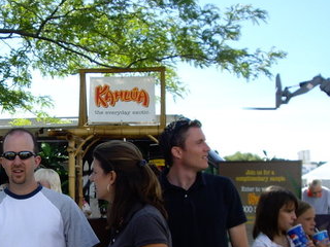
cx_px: 41
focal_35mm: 76
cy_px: 192
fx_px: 725
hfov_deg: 25.0
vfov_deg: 19.2
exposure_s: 1/200
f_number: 4.3
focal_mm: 6.2
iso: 50
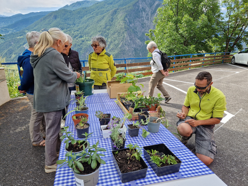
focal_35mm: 23
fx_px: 165
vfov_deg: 58.9
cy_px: 93
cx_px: 124
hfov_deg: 73.9
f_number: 1.8
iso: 50
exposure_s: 1/634
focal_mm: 5.4
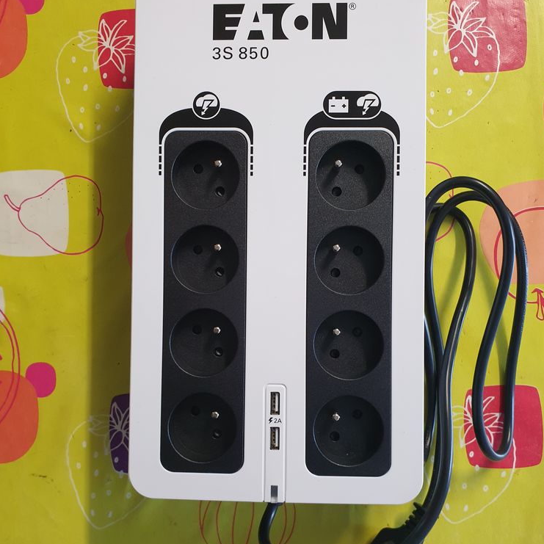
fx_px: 551
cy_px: 282
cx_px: 274
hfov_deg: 52.5
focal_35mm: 31
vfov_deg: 52.5
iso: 320
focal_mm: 4.3
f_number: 2.4
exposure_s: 1/33
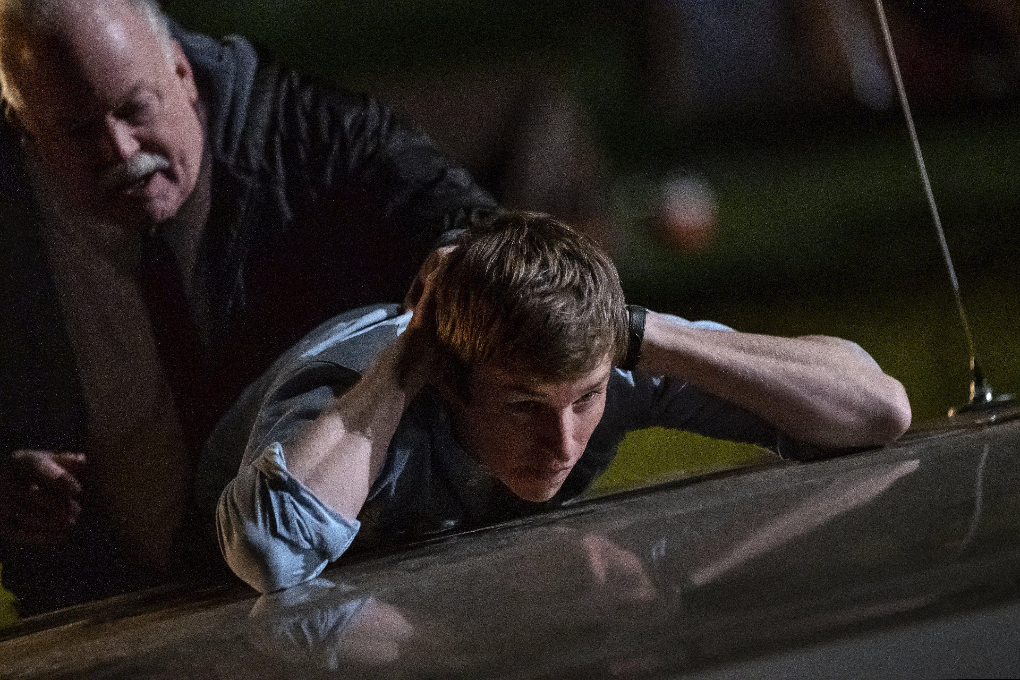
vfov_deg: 6.9
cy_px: 340
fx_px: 5666
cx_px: 510
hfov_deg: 10.3
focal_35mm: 200
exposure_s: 1/200
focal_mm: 200
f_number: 2.8
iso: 6400
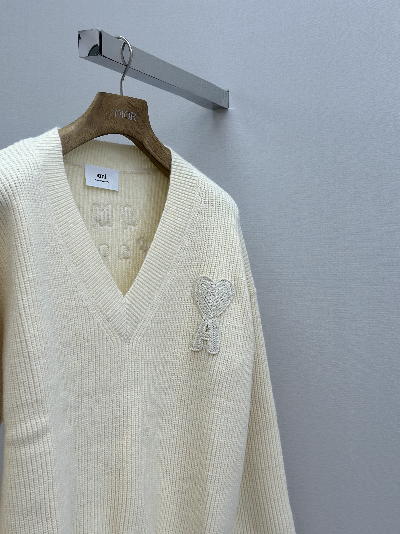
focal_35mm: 48
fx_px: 740
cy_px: 267
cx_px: 200
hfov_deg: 30.3
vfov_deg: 39.7
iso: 80
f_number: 1.78
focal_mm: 6.86
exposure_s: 1/574
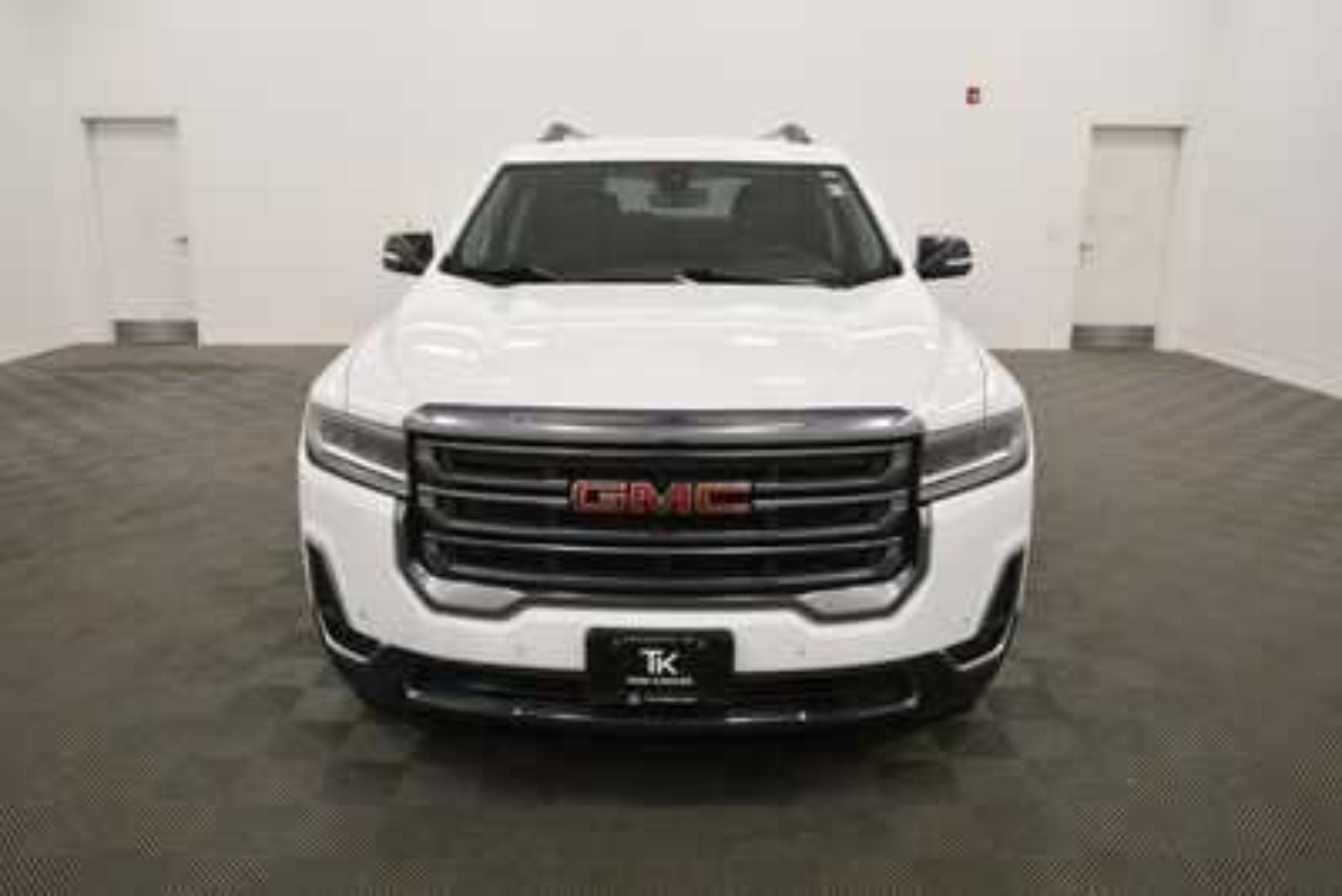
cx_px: 671
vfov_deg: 48.0
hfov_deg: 67.4
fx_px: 1007
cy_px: 448
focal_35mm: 27
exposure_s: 1/250
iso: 800
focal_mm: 18
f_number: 5.6
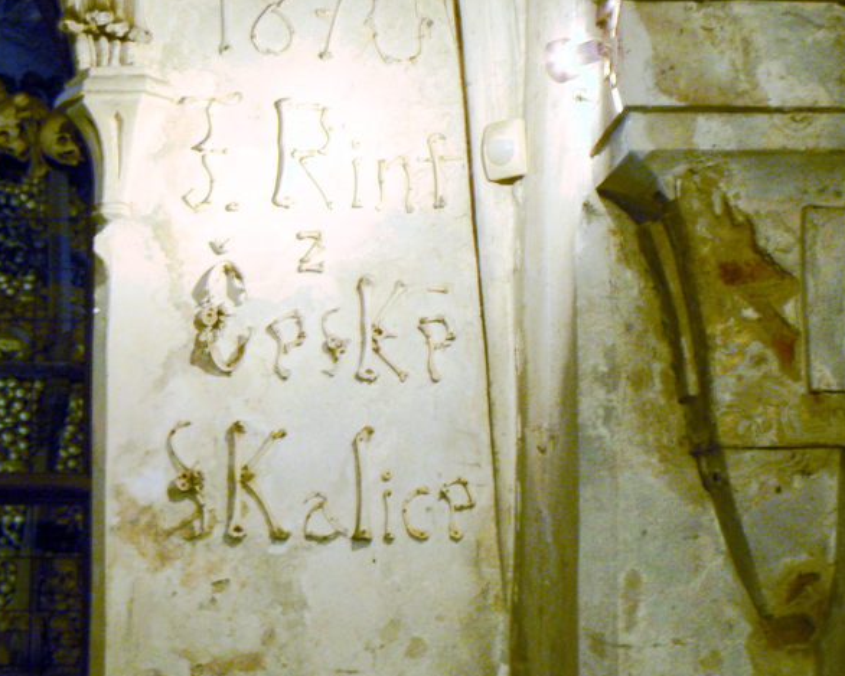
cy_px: 334
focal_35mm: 48
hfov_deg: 38.7
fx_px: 1201
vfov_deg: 31.5
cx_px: 352
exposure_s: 1/4
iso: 100
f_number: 3.6
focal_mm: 6
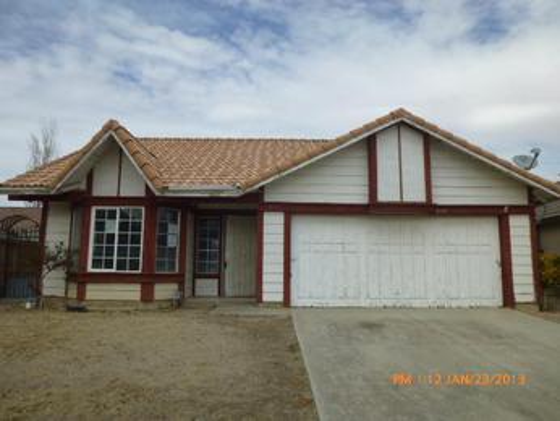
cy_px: 210
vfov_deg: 54.9
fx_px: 405
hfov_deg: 69.4
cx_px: 280
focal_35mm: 25
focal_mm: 4.5
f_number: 9
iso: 100
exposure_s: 1/200
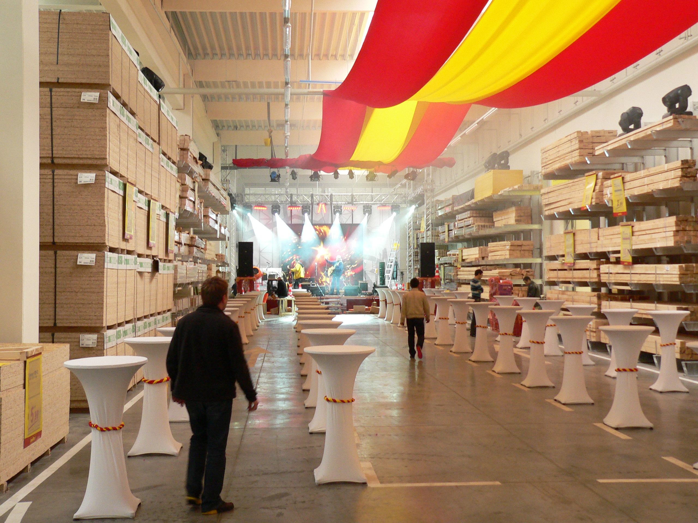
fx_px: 948
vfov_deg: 30.9
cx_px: 349
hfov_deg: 40.4
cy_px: 262
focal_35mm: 47
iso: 200
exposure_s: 1/25
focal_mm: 7.8
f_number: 2.8
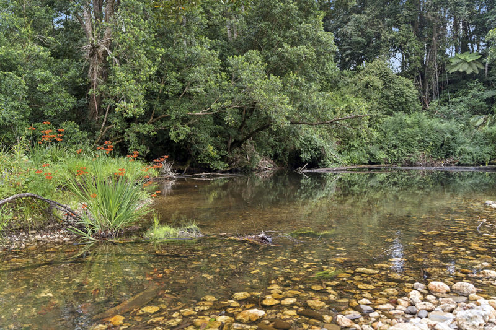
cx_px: 248
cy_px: 165
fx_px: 386
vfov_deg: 46.4
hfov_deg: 65.5
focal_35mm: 28
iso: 800
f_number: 2.8
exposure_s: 1/1600
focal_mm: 28
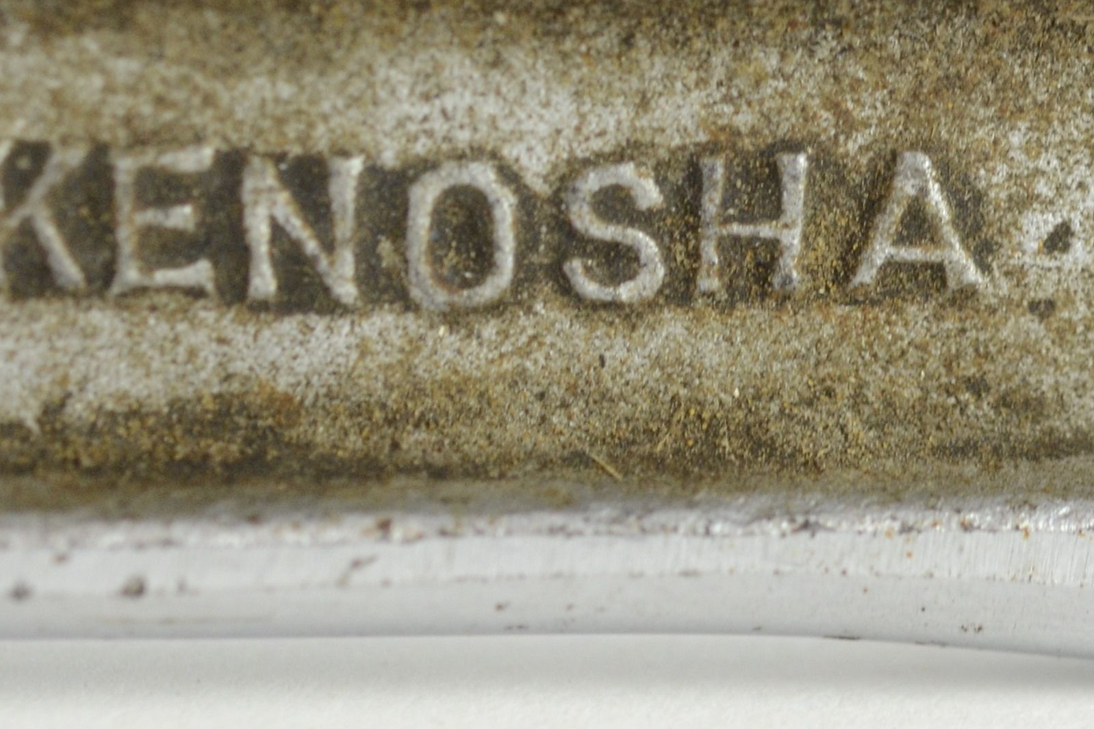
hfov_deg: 7.4
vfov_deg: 5.0
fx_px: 8416
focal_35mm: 277
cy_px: 203
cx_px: 1221
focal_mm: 60
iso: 800
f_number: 5
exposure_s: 1/125
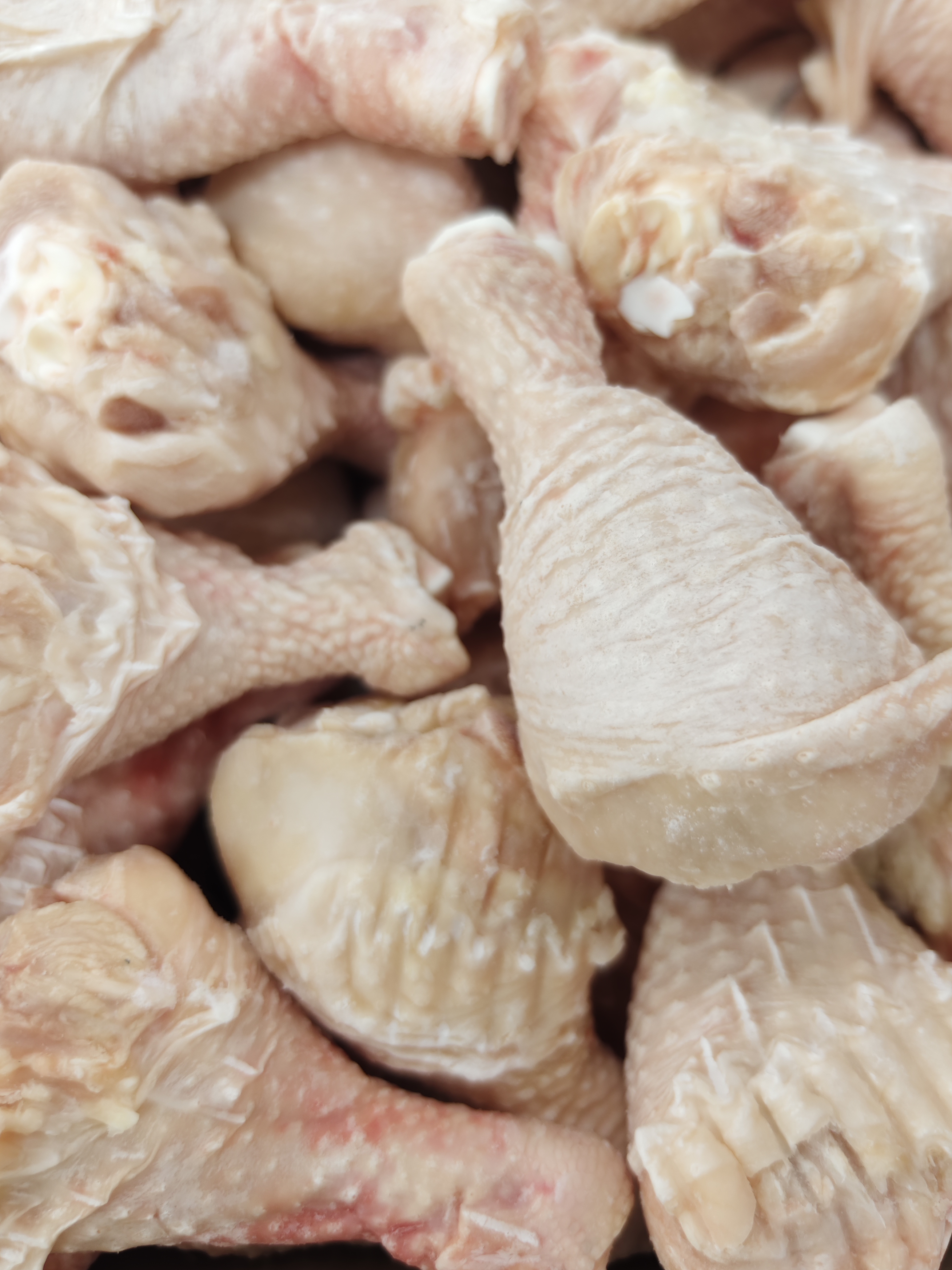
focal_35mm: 27
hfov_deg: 51.2
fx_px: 990
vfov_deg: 65.1
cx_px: 539
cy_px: 557
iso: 294
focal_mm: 8.67
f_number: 1.75
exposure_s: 1/100
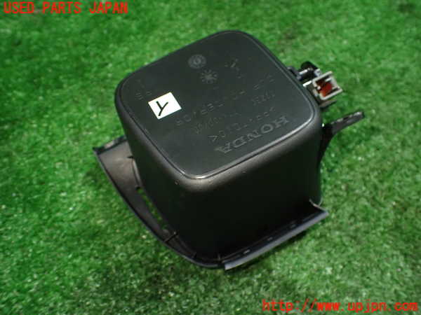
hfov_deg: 60.0
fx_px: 365
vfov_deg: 46.8
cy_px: 158
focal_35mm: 30
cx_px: 210
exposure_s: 1/125
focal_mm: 5.4
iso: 800
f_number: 2.3
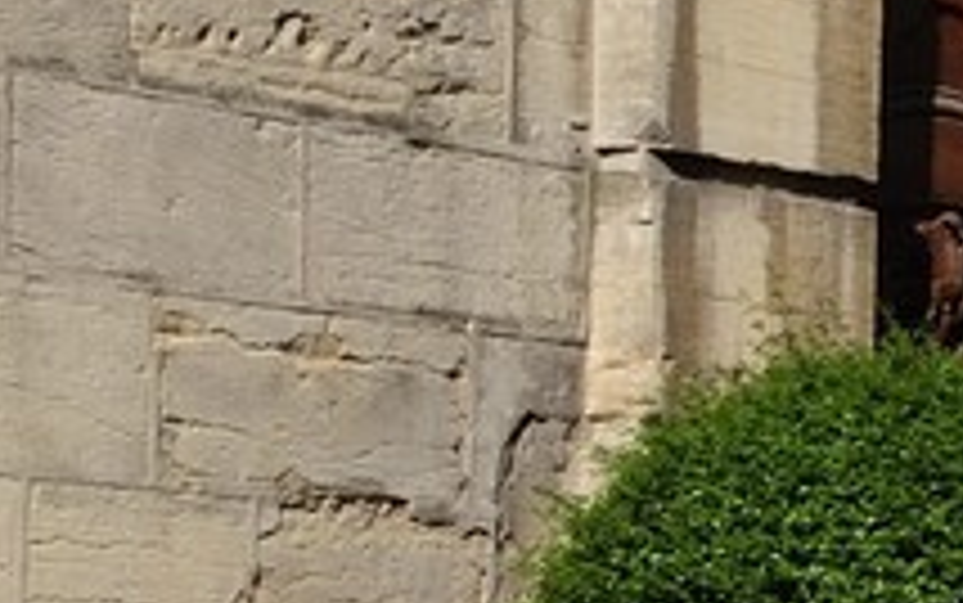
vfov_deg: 3.6
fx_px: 9584
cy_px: 171
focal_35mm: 365
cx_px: 3222
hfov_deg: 5.3
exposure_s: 1/160
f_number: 14
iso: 200
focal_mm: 48
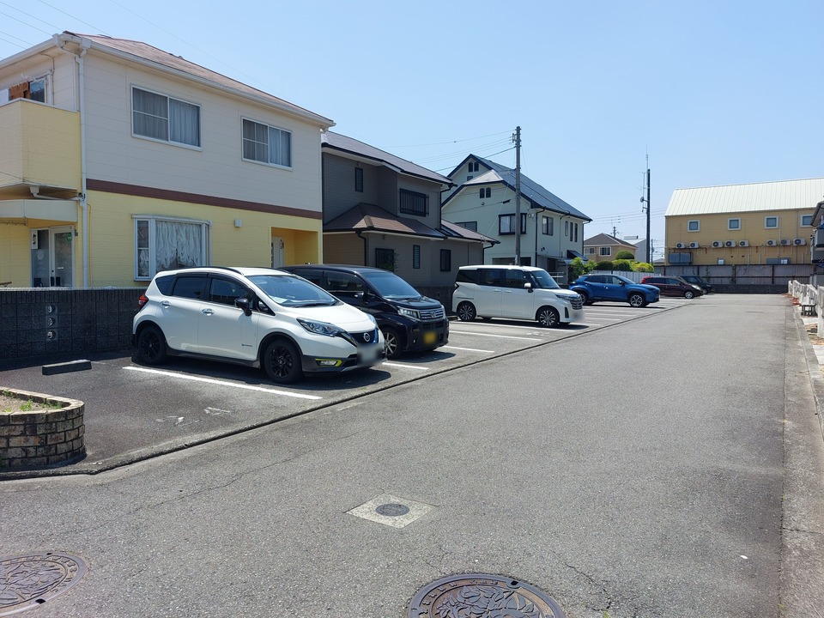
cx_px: 412
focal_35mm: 24
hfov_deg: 71.6
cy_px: 309
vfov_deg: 56.8
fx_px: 571
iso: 25
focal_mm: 5.23
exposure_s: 1/1087
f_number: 1.8
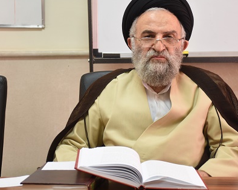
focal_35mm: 103
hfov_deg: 18.6
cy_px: 84
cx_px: 139
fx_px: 725
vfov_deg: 14.9
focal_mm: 48
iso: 450
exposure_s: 1/40
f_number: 5
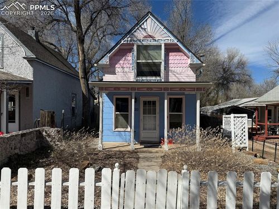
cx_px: 140
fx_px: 193
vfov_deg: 56.8
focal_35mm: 24
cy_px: 104
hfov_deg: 71.6
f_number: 1.78
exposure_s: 1/6711
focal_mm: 6.76
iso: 80
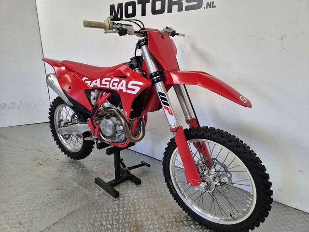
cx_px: 154
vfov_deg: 58.9
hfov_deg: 73.9
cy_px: 116
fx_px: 205
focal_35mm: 23
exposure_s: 1/100
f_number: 1.8
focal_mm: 5.4
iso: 250
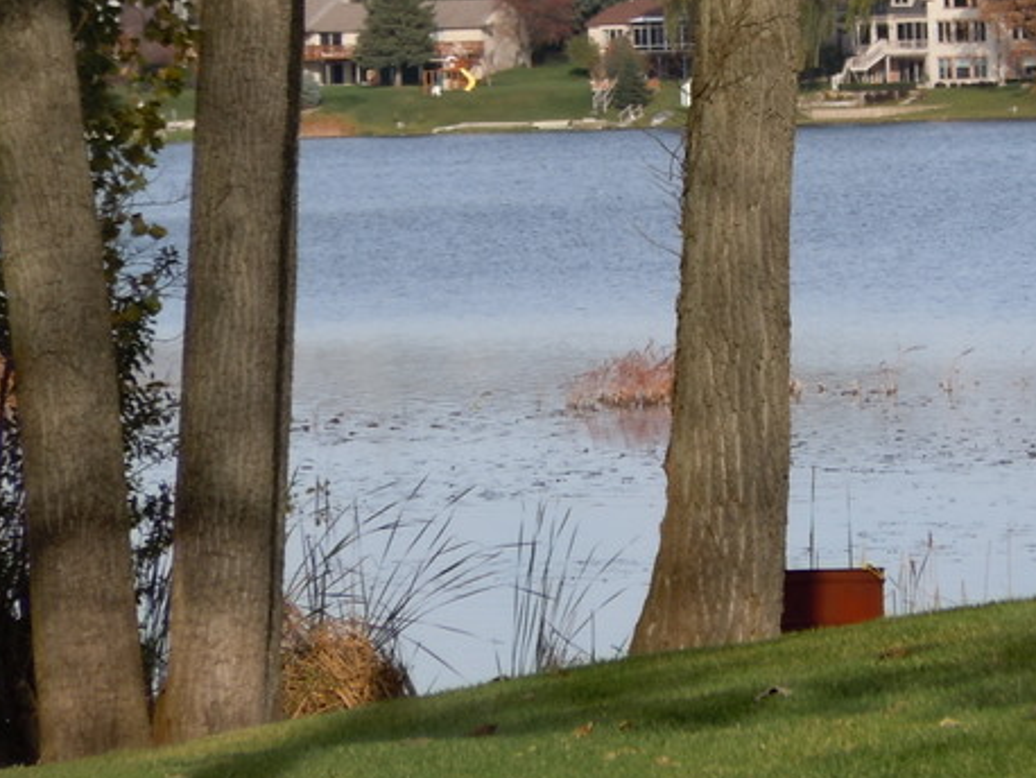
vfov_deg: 4.3
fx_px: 10241
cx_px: 789
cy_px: 149
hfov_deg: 5.8
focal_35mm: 342
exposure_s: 1/320
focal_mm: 35
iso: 100
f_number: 5.6
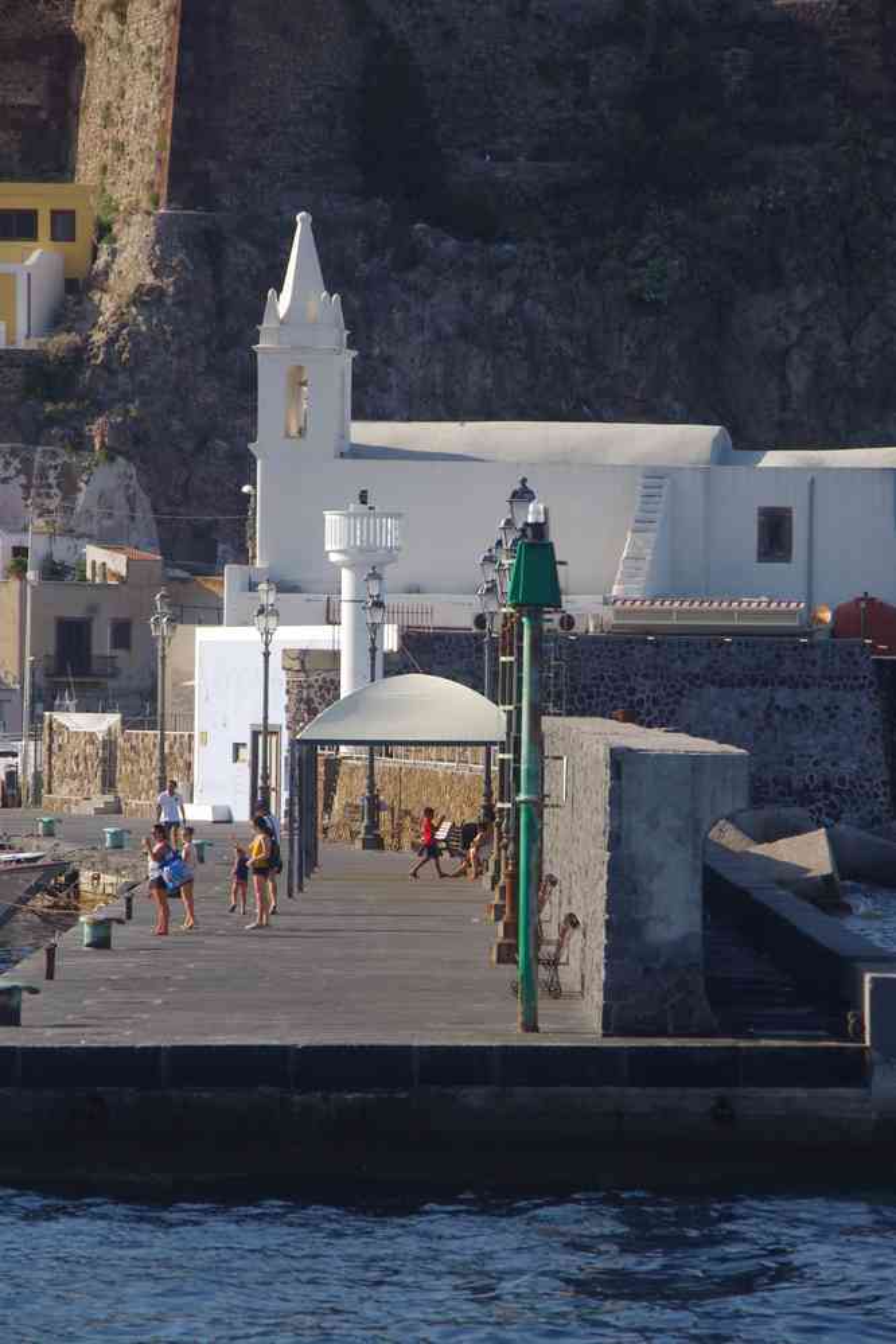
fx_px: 1960
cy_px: 672
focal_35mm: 52
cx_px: 448
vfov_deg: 37.9
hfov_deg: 25.8
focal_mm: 35
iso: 200
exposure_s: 1/60
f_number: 8
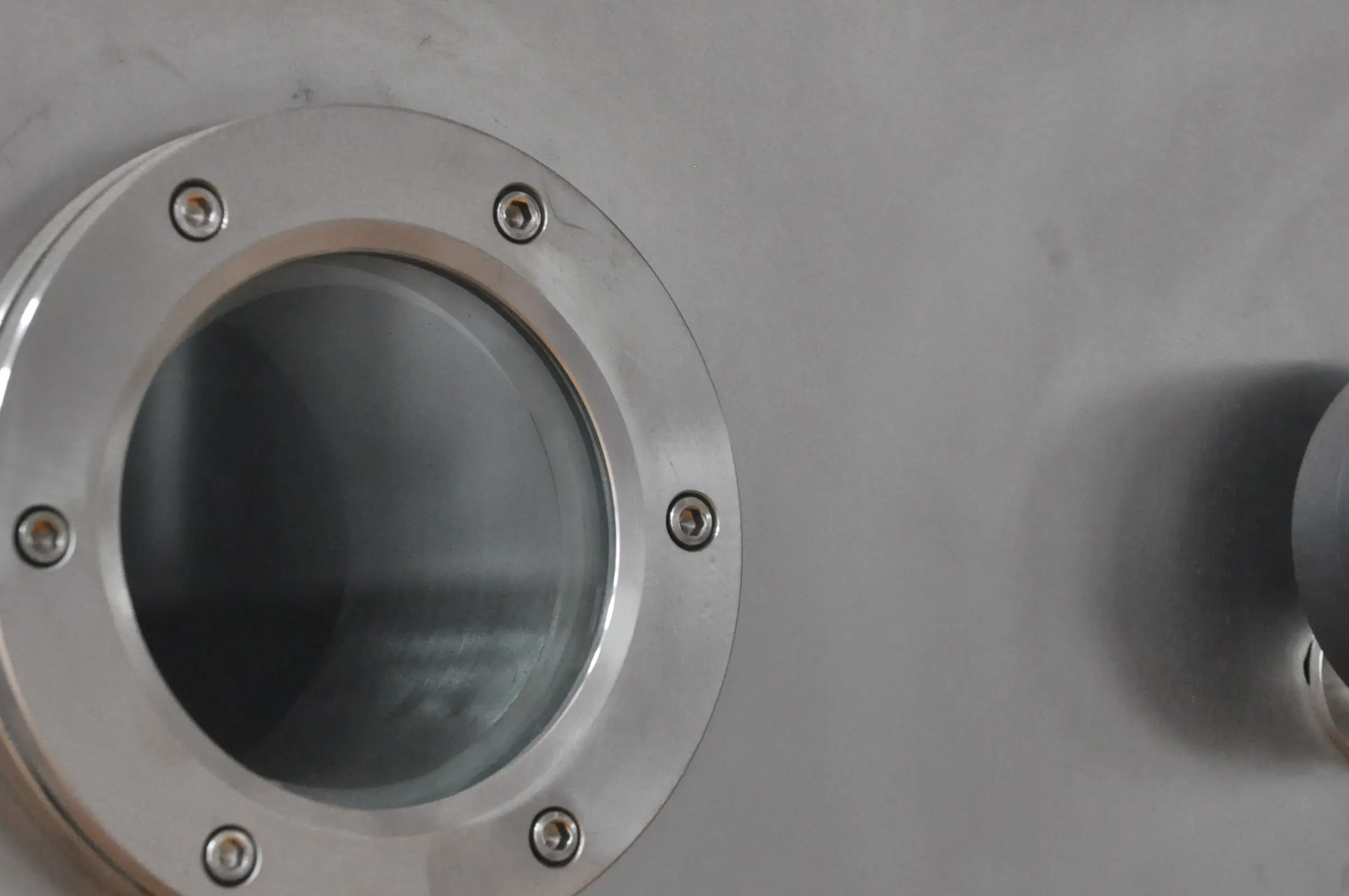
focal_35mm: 155
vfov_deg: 8.8
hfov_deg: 13.3
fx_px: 5801
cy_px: 596
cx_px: 678
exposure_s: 1/125
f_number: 5.6
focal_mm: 60
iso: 800
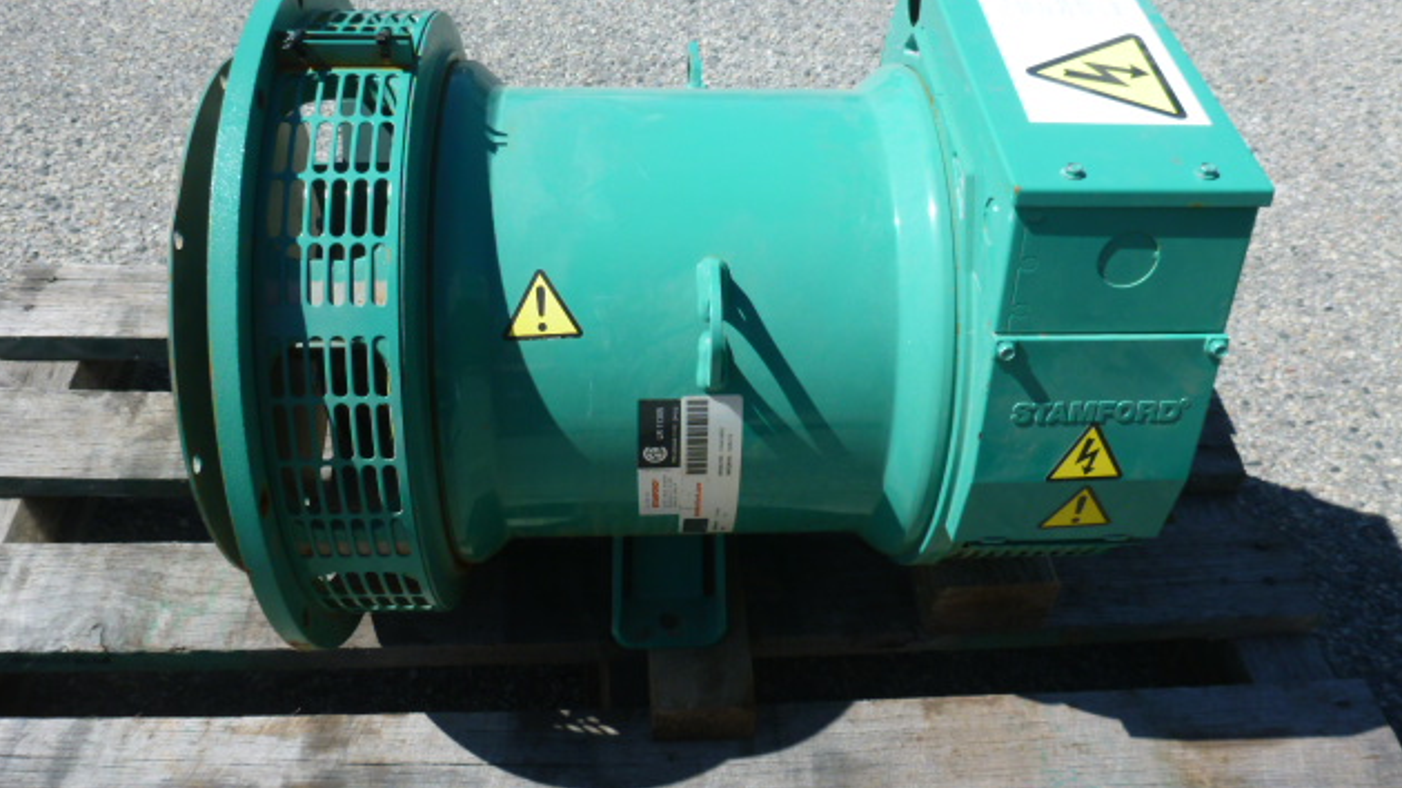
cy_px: 376
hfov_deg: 62.6
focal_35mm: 31
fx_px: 1152
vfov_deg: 37.7
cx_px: 703
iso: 100
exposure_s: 1/640
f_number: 3.3
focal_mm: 4.9
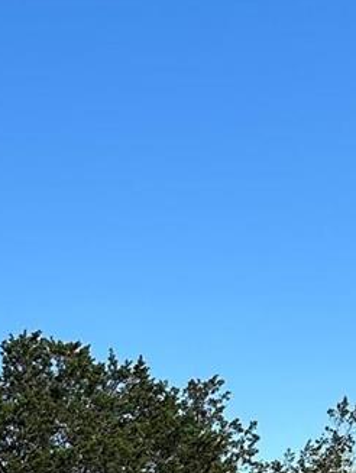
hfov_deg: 12.1
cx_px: 281
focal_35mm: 122
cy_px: 388
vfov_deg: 16.0
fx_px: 1670
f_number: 1.5
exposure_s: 1/4274
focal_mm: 5.7
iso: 50
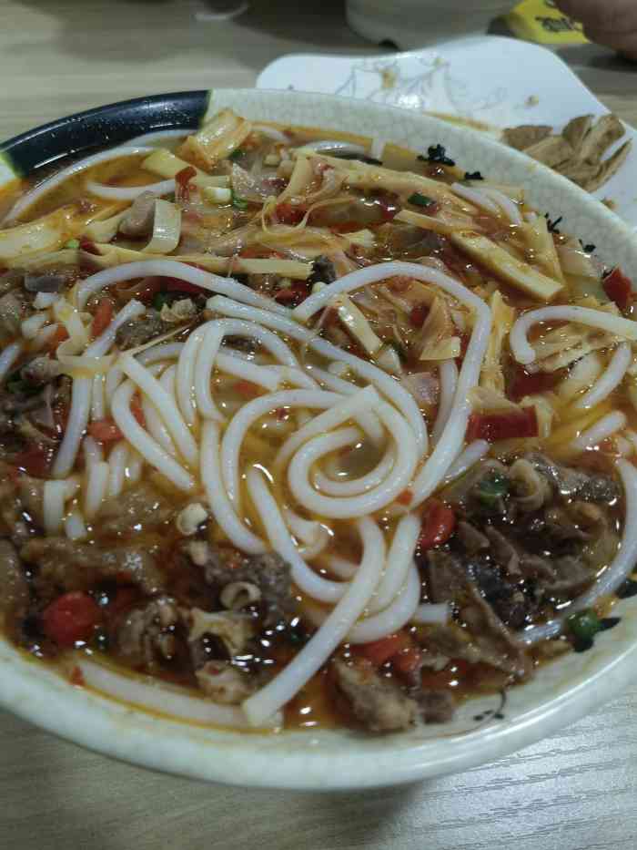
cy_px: 425
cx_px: 318
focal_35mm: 27
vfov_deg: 65.3
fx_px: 662
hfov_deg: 51.4
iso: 160
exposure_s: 1/50
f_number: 1.8
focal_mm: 4.4
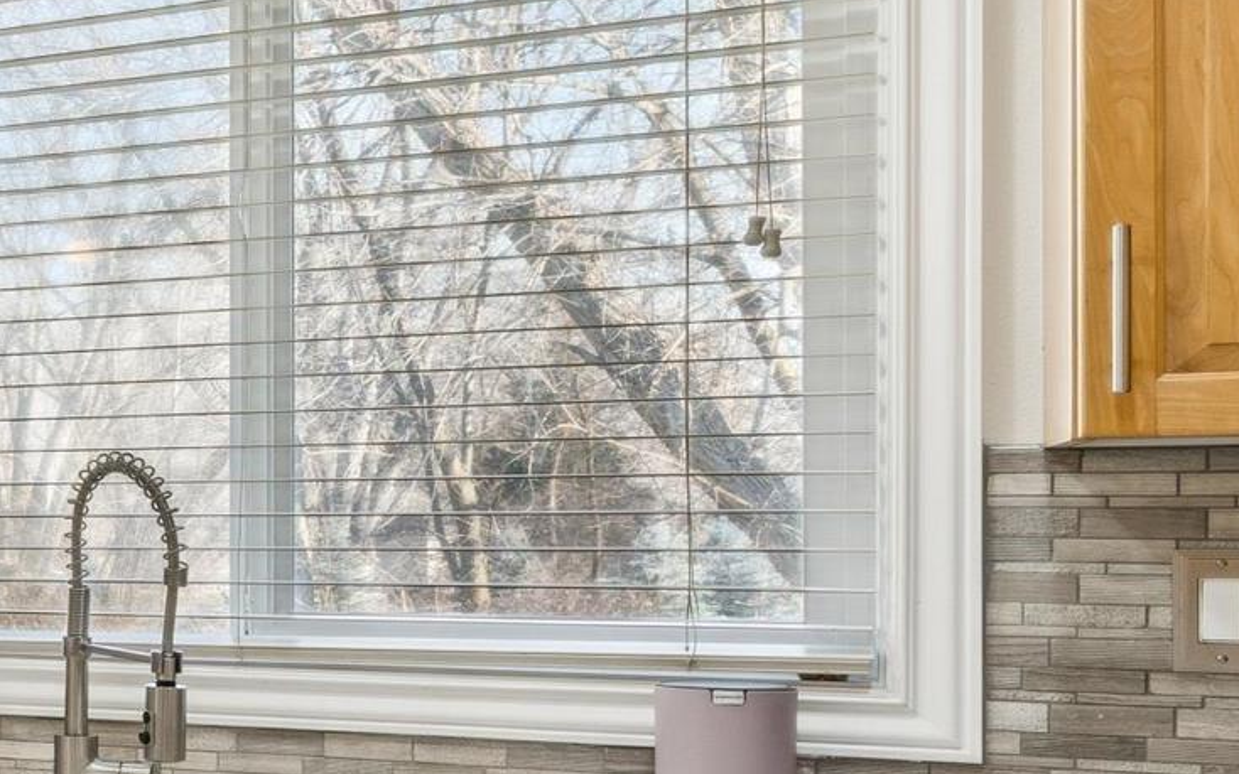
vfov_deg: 19.4
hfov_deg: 18.8
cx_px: -1256
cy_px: 531
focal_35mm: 67
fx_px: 2262
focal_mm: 15.7
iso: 400
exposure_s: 1/8
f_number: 13
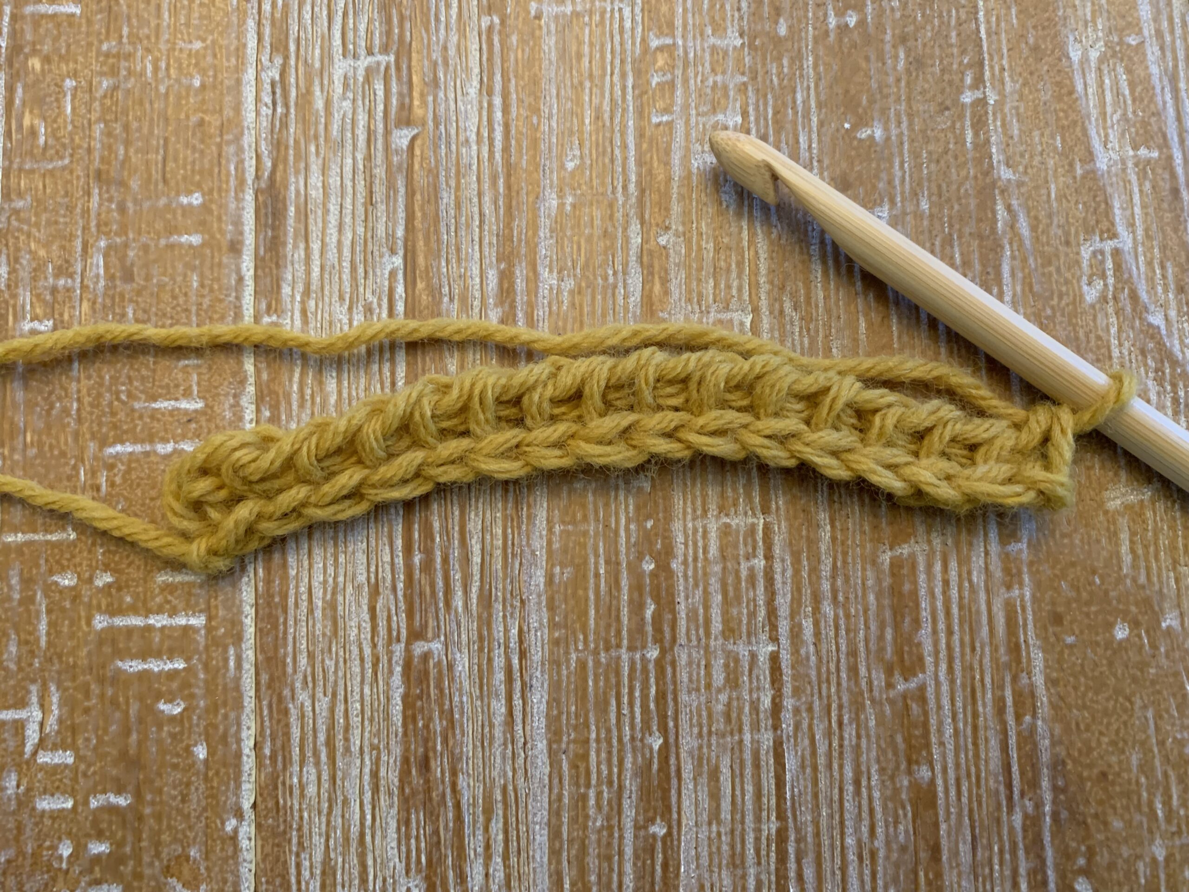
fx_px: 893
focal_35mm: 26
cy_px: 446
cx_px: 594
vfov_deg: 53.1
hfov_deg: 67.3
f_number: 1.8
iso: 400
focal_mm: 4.25
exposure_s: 1/60
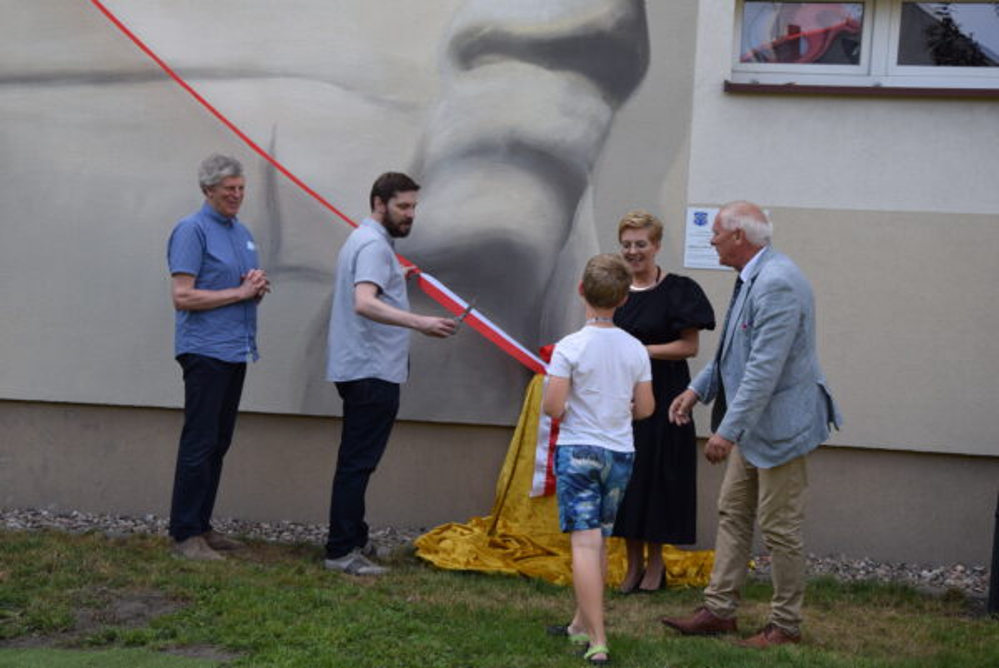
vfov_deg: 21.6
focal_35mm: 63
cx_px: 500
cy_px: 334
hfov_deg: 31.9
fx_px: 1749
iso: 320
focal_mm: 42
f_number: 8
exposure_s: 1/250
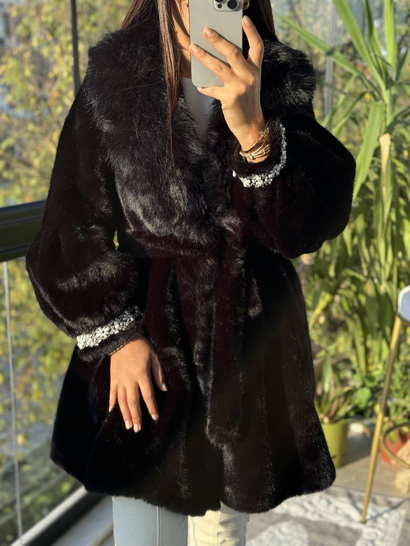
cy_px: 273
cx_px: 205
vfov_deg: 39.7
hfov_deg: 30.3
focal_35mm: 48
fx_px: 758
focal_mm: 6.76
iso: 100
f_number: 1.78
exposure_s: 1/171
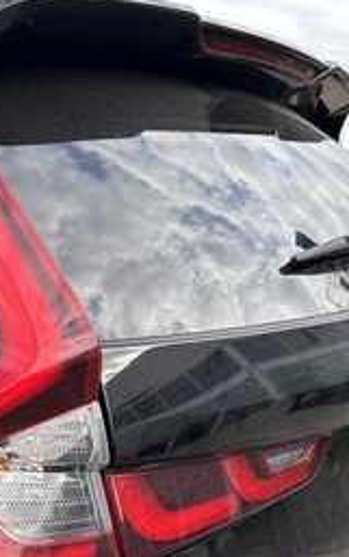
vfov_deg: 44.1
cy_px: 333
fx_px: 684
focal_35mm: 45
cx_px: 7
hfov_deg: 27.2
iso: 50
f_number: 1.6
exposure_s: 1/769
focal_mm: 5.96
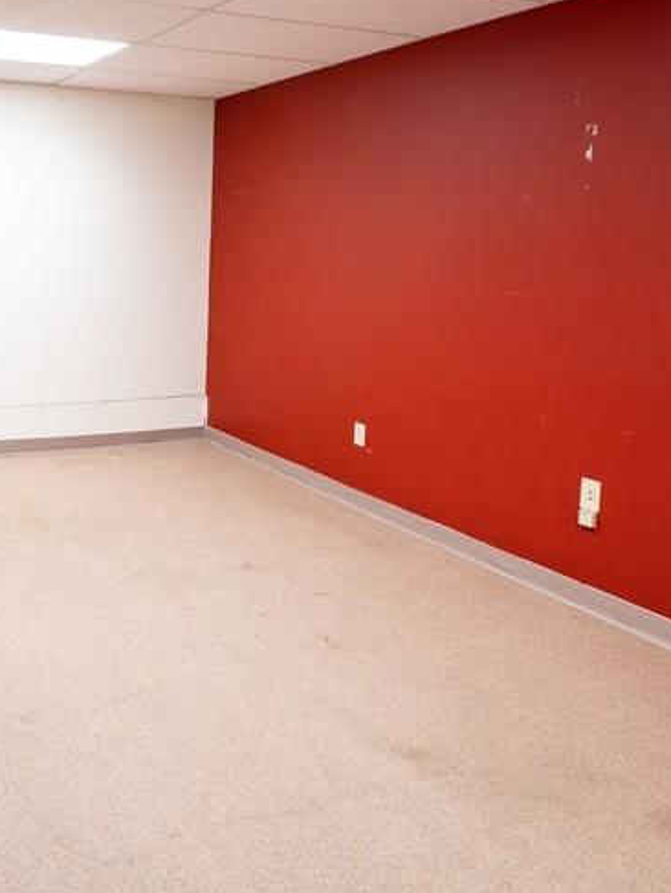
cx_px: 19
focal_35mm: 30
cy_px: 300
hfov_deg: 41.5
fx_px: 774
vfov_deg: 58.6
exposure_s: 1/10
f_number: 6.3
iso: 320
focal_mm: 14
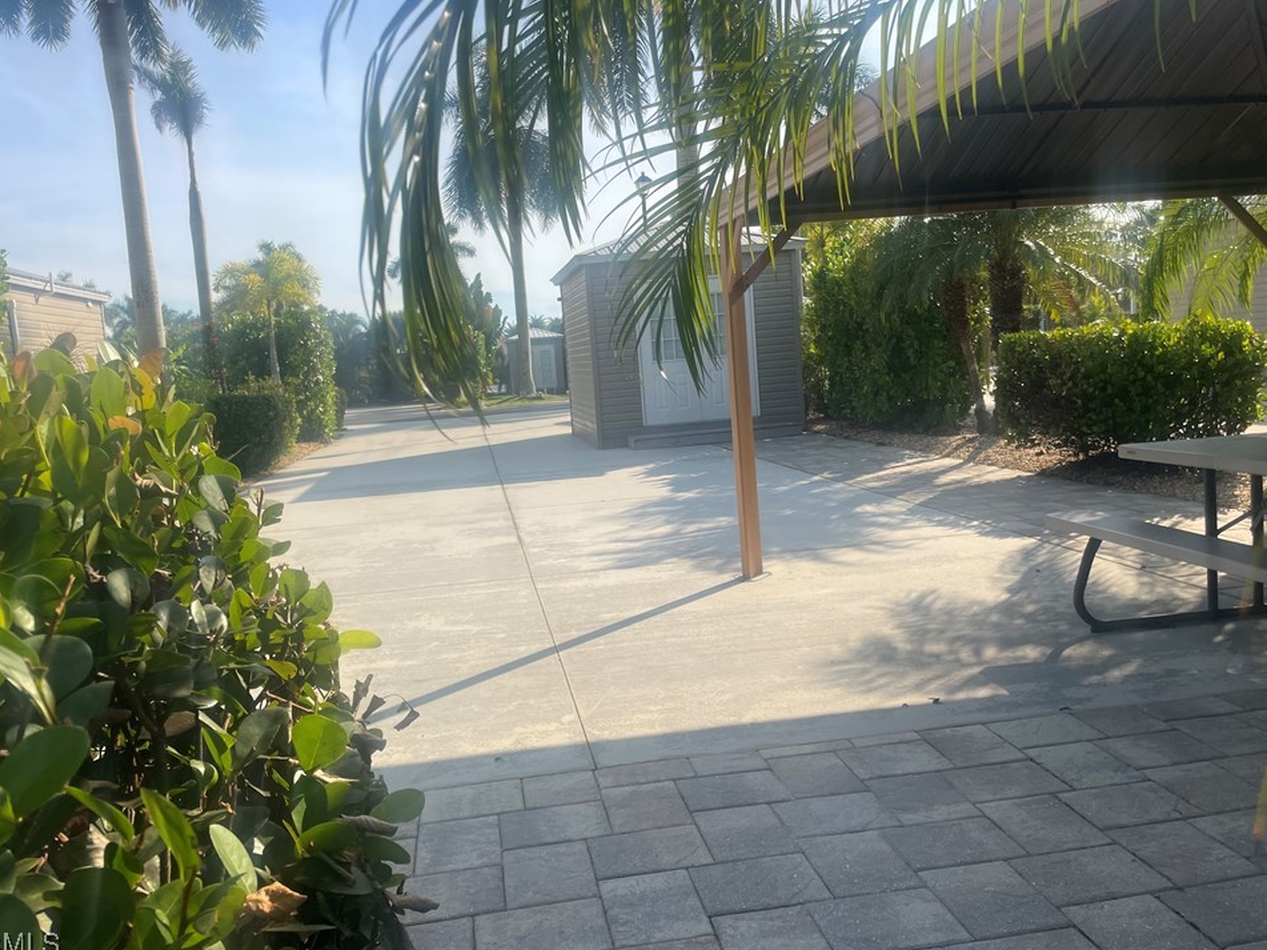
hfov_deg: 63.4
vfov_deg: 49.7
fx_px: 1025
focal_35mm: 28
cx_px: 616
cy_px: 462
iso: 32
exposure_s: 1/3040
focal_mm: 4.2
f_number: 1.6
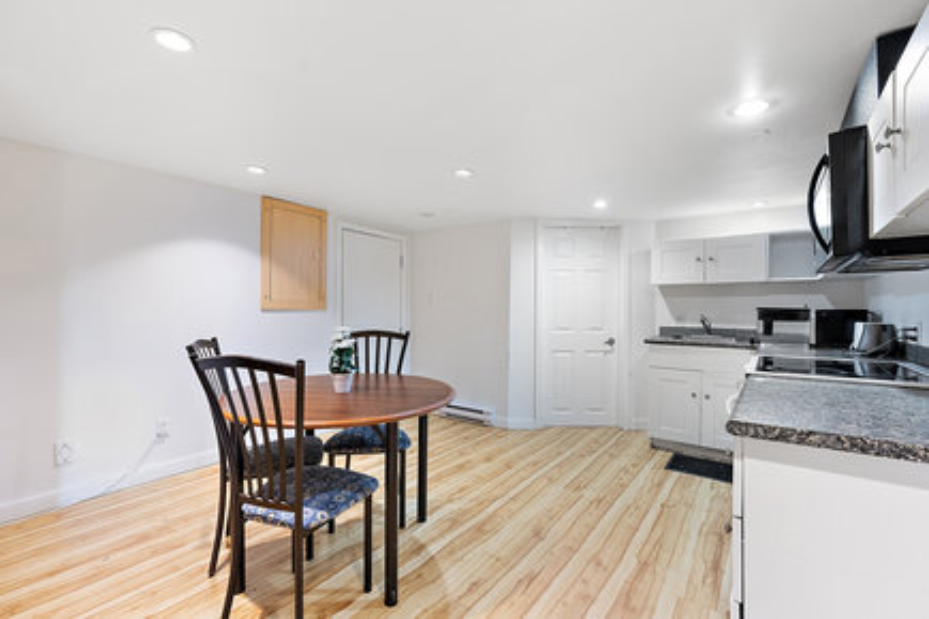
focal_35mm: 16
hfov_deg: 96.7
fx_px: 413
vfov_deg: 73.7
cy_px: 310
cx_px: 464
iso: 400
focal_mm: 16
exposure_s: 1
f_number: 7.1
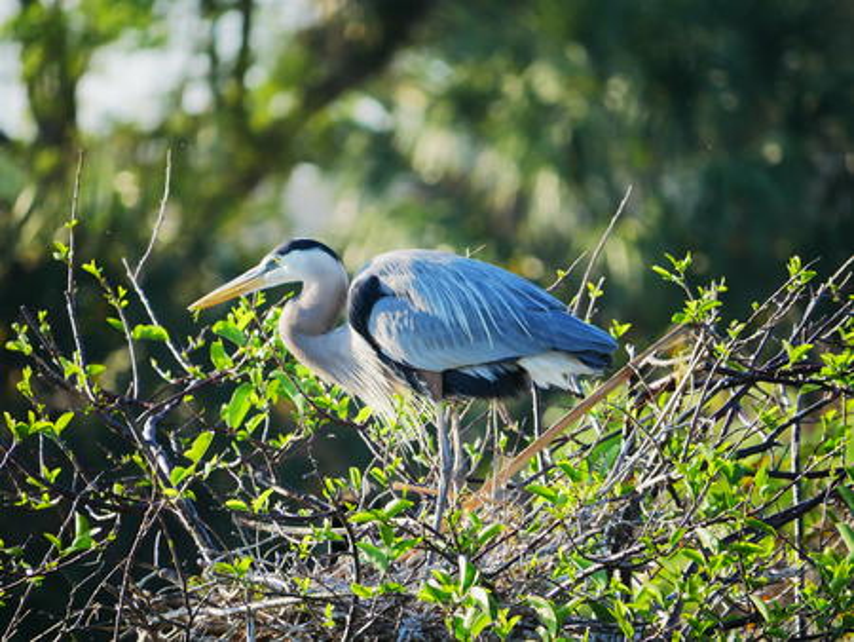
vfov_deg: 2.5
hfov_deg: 3.3
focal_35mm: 600
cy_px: 321
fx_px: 14810
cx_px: 427
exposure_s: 1/640
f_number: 5.6
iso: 640
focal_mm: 300
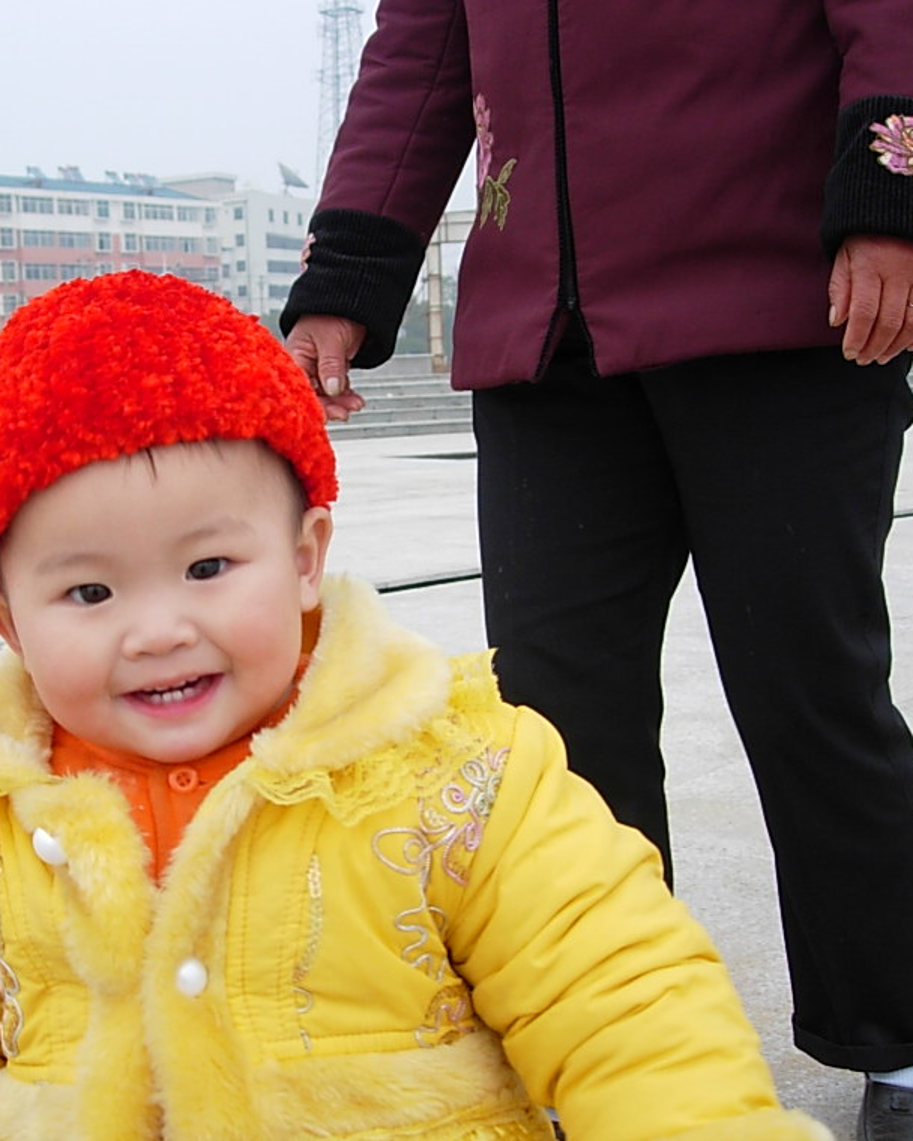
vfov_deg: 37.3
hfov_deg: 29.9
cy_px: 572
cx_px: 275
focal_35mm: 50
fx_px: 1689
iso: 79
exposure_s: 1/271
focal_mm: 7.8
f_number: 2.8
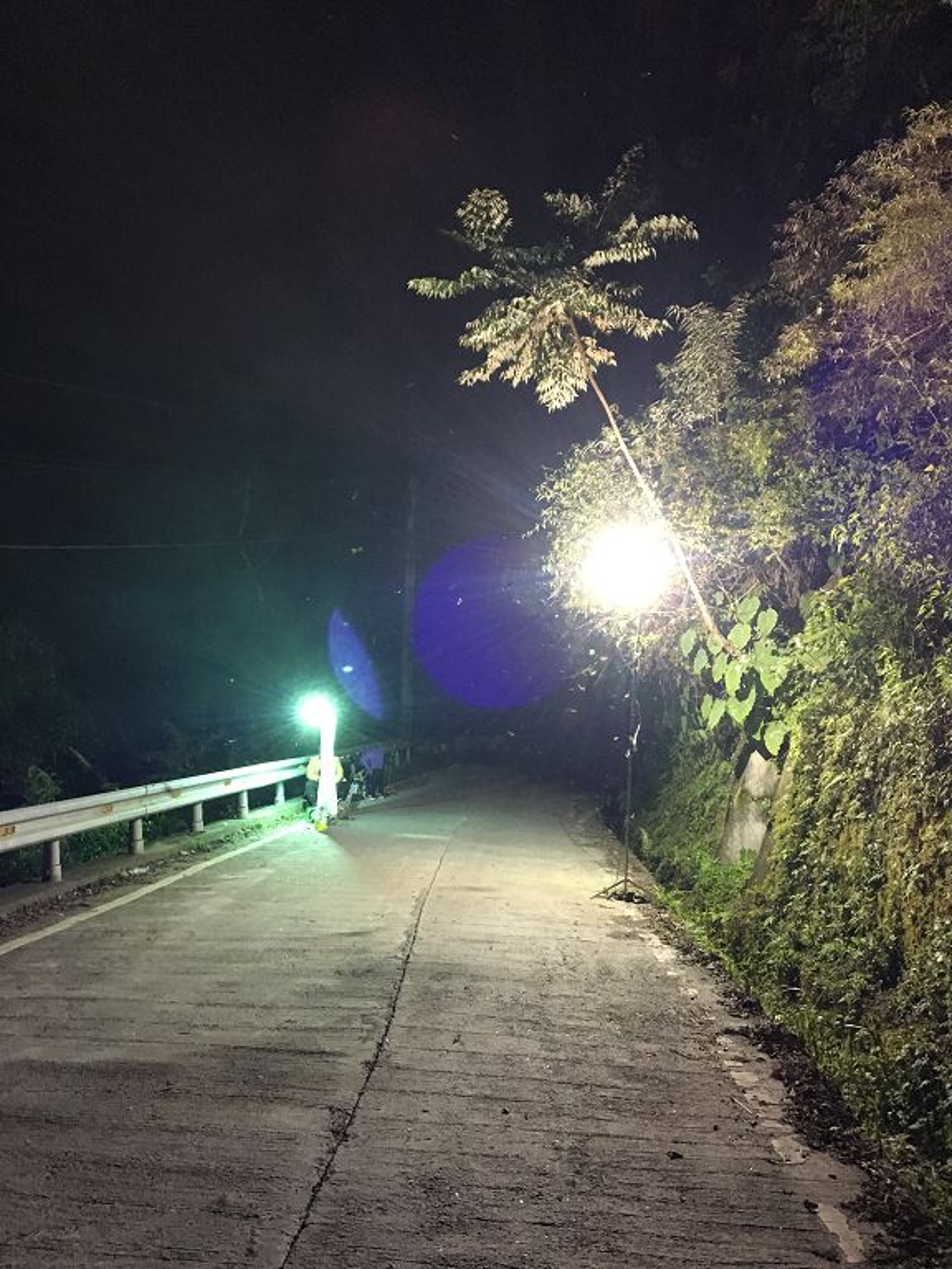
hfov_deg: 48.2
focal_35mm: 29
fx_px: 1063
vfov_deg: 61.7
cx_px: 476
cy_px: 634
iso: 200
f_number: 2.2
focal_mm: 4.15
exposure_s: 1/15
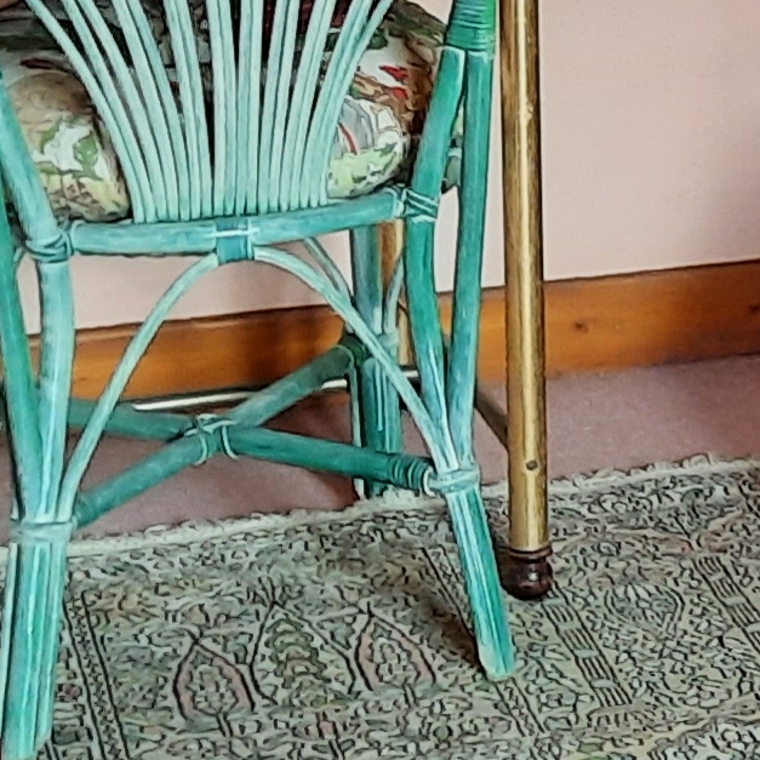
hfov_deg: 11.5
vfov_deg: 12.1
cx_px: 1372
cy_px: -127
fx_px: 3502
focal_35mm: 141
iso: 125
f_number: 2
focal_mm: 4.6
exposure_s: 1/60
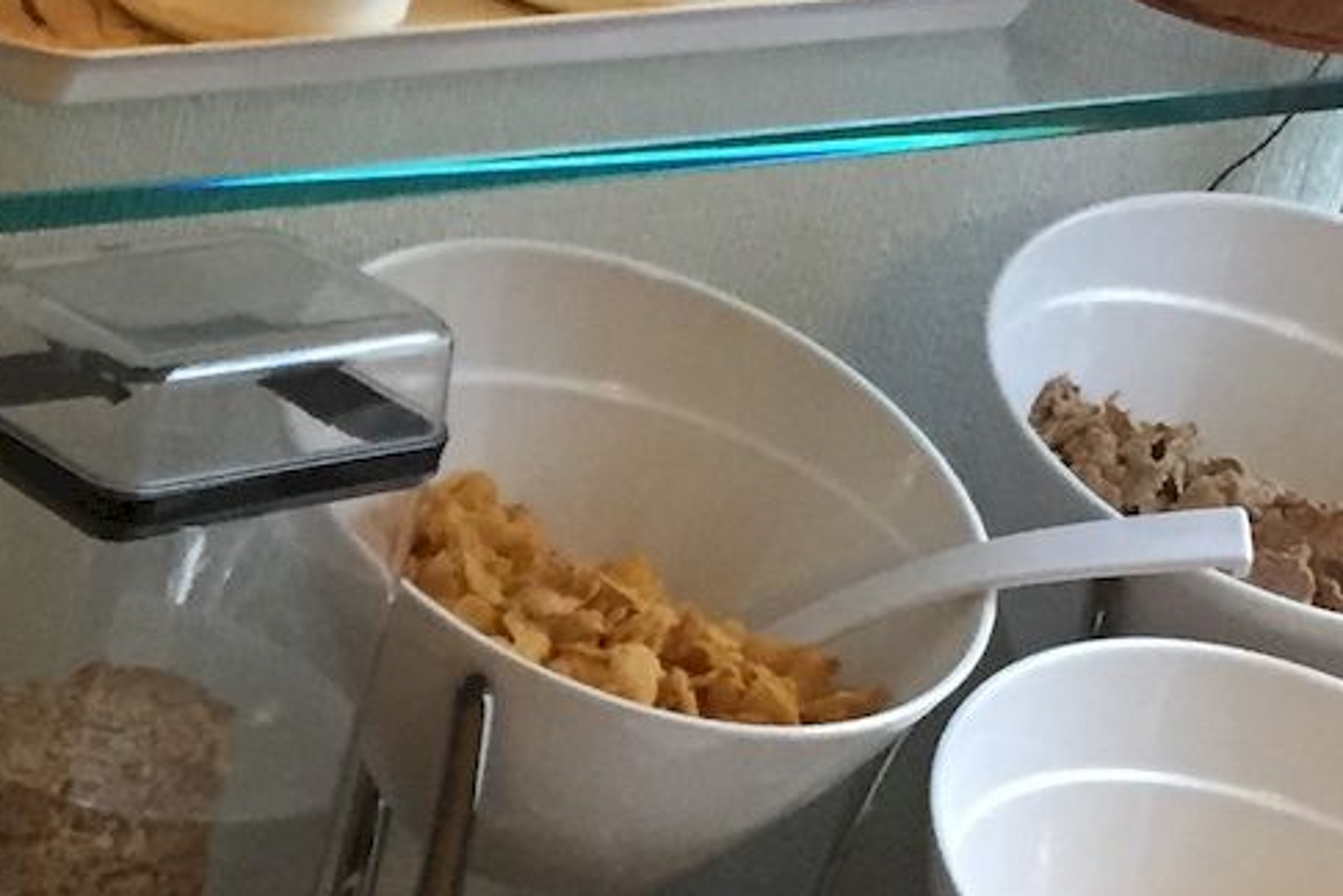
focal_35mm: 124
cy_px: 893
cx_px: -528
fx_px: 4626
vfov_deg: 11.0
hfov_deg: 15.5
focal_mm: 4.15
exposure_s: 1/30
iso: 200
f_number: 2.2
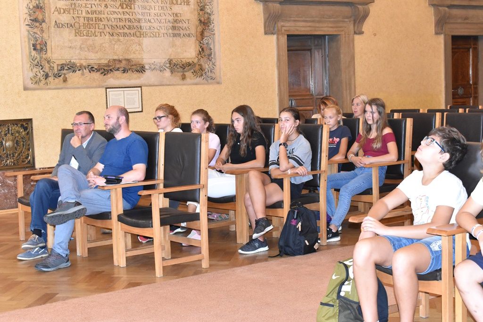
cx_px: 242
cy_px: 161
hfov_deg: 31.9
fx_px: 845
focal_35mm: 63
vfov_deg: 21.6
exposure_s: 1/60
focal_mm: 42
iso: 3200
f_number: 8
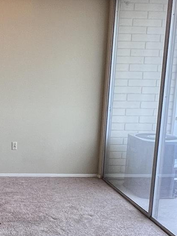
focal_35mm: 54
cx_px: -9
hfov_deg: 25.4
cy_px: 146
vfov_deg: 35.4
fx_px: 368
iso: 125
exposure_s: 1/120
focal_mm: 1.57
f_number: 1.8
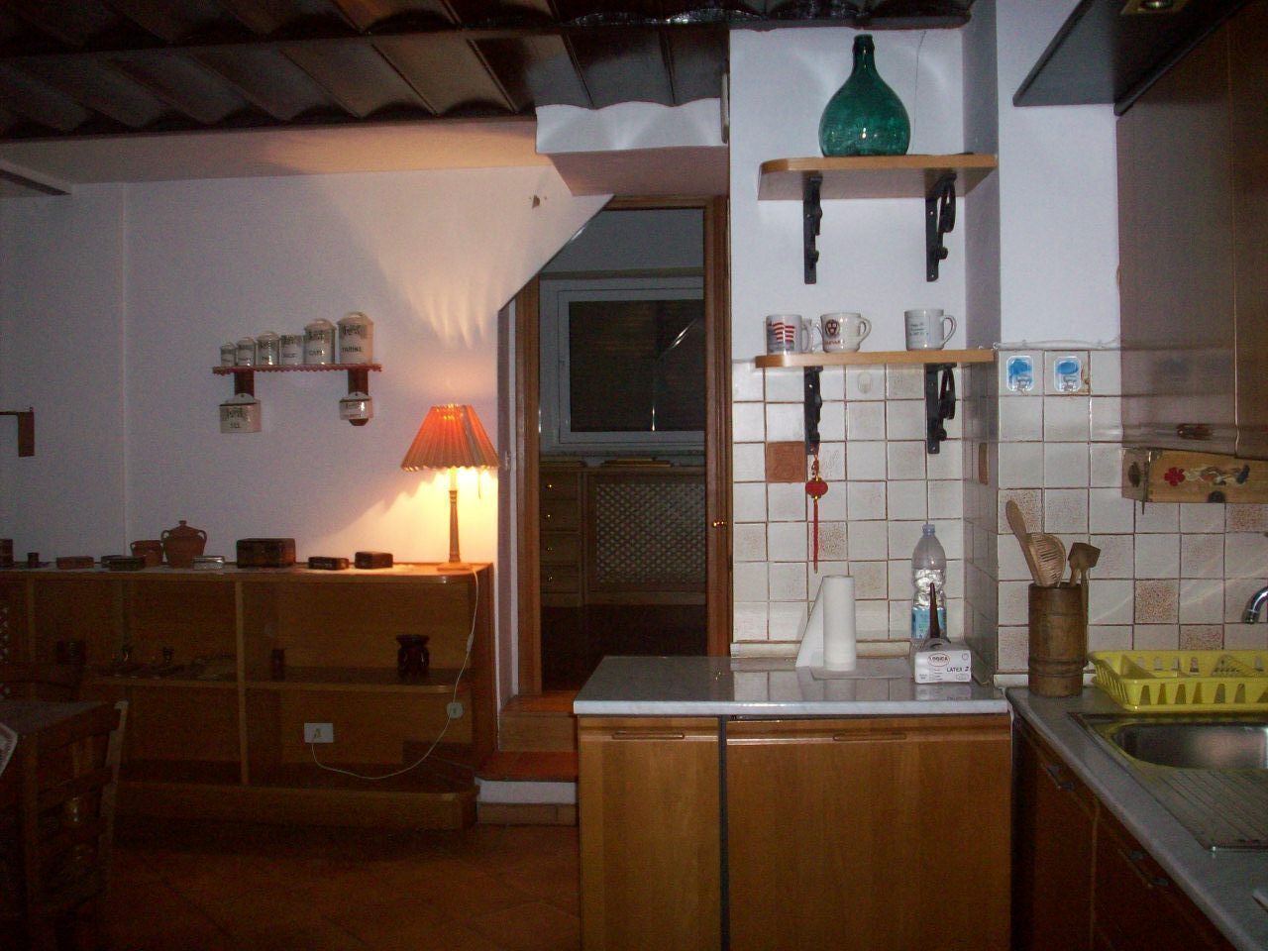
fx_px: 1355
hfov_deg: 50.1
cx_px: 634
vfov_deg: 38.7
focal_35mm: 37
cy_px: 476
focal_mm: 6.2
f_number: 2.8
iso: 200
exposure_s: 1/64
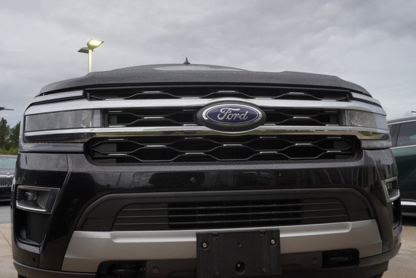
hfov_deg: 59.5
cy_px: 139
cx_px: 208
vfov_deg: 41.7
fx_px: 364
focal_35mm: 32
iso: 160
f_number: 13
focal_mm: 21
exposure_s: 1/10
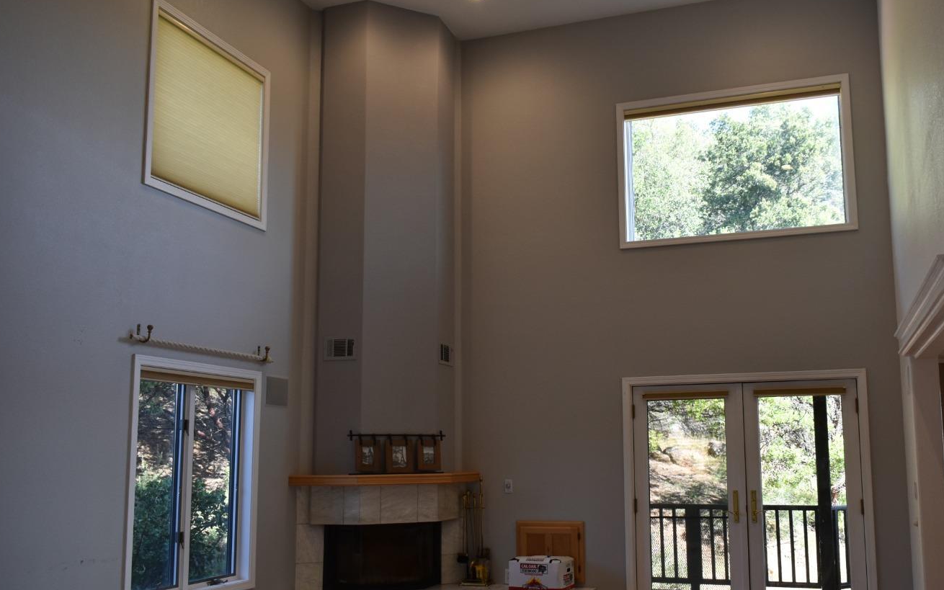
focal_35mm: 35
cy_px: 351
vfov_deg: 36.2
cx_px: 530
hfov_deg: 55.2
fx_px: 901
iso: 400
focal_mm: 20
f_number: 5.6
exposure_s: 1/125
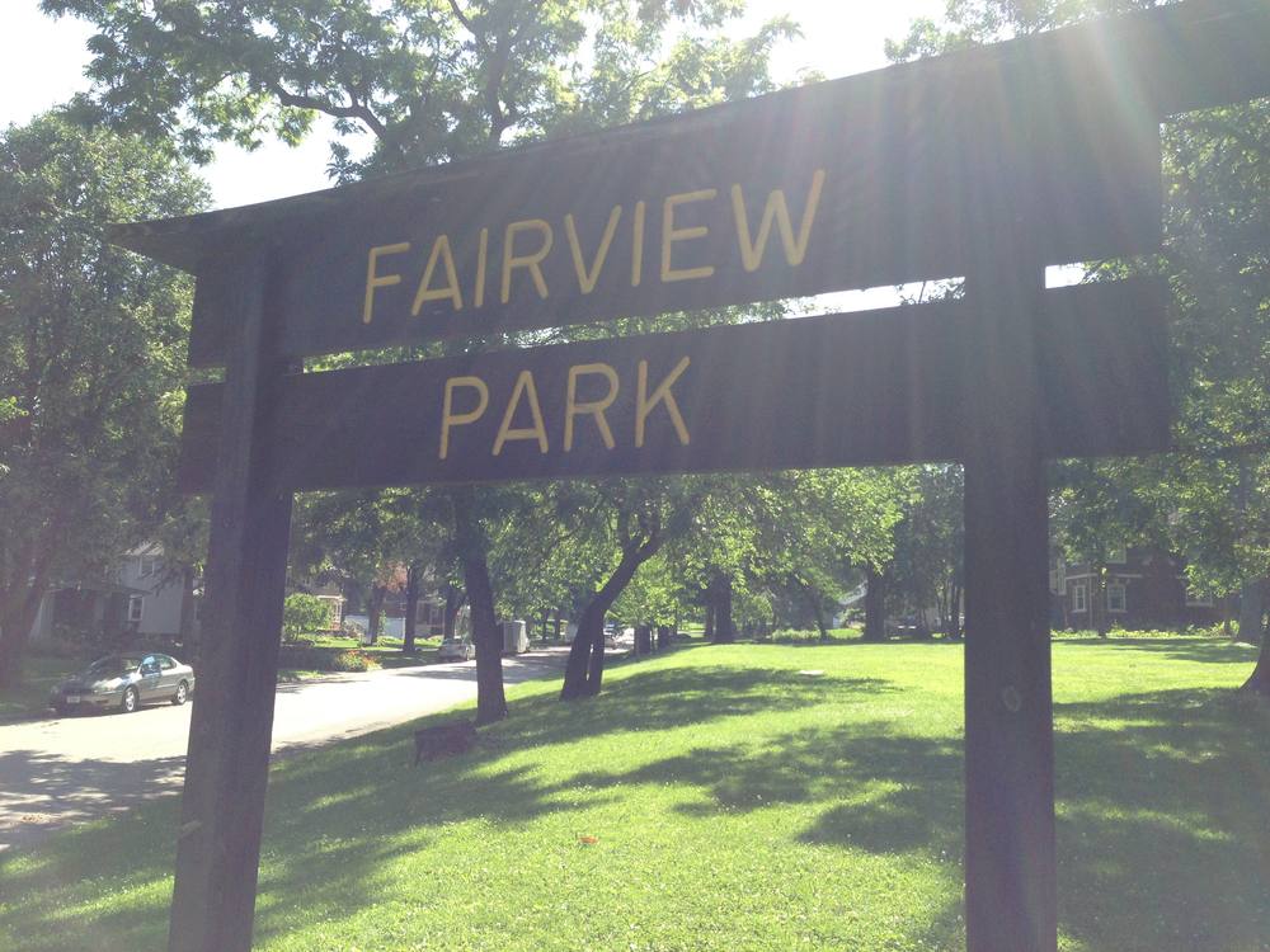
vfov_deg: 42.9
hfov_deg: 55.4
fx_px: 1211
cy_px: 476
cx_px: 635
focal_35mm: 33
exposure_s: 1/704
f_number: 2.4
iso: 50
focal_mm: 4.12
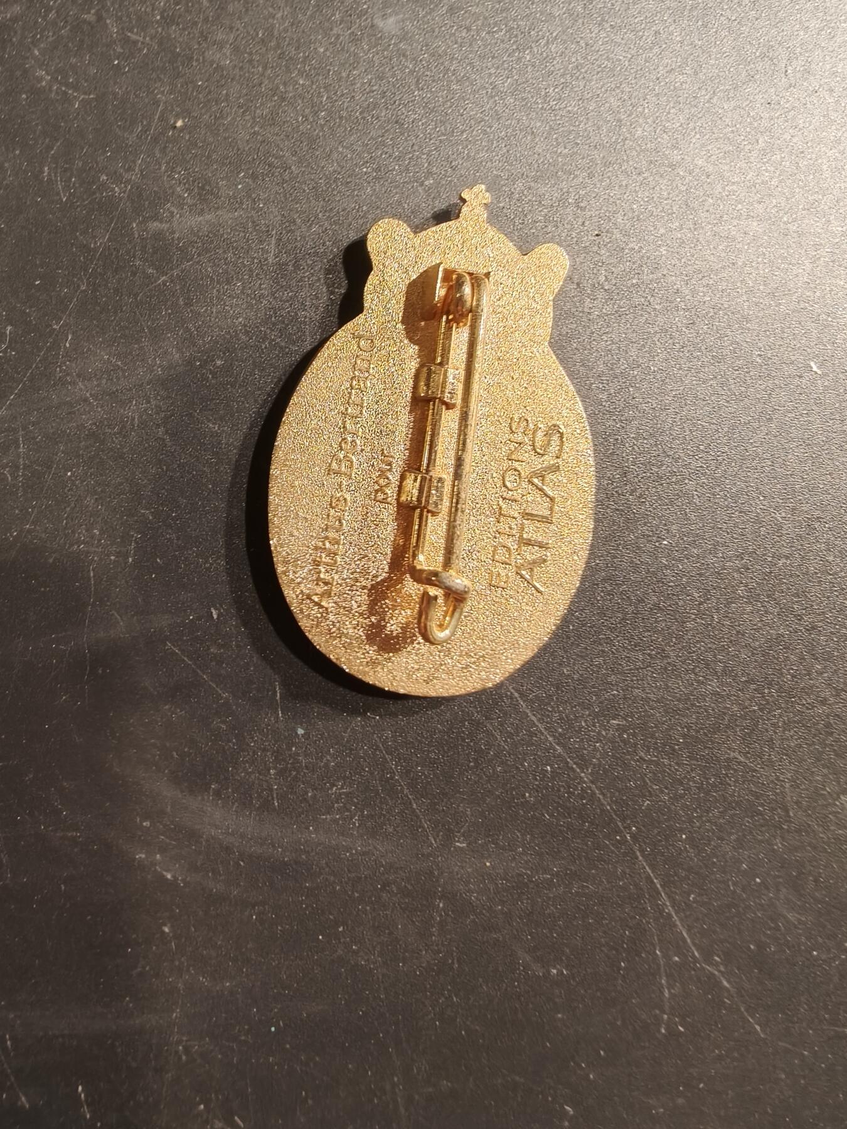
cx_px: 424
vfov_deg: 73.9
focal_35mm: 23
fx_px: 750
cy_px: 564
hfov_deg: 58.9
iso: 125
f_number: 2
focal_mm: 2.32
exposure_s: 1/50
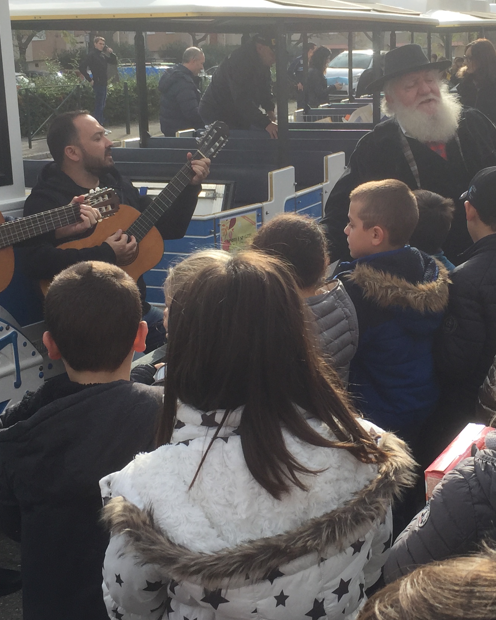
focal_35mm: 56
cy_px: 292
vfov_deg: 33.6
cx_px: 309
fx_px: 1028
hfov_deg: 27.1
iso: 32
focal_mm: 4.15
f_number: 2.2
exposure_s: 1/1068
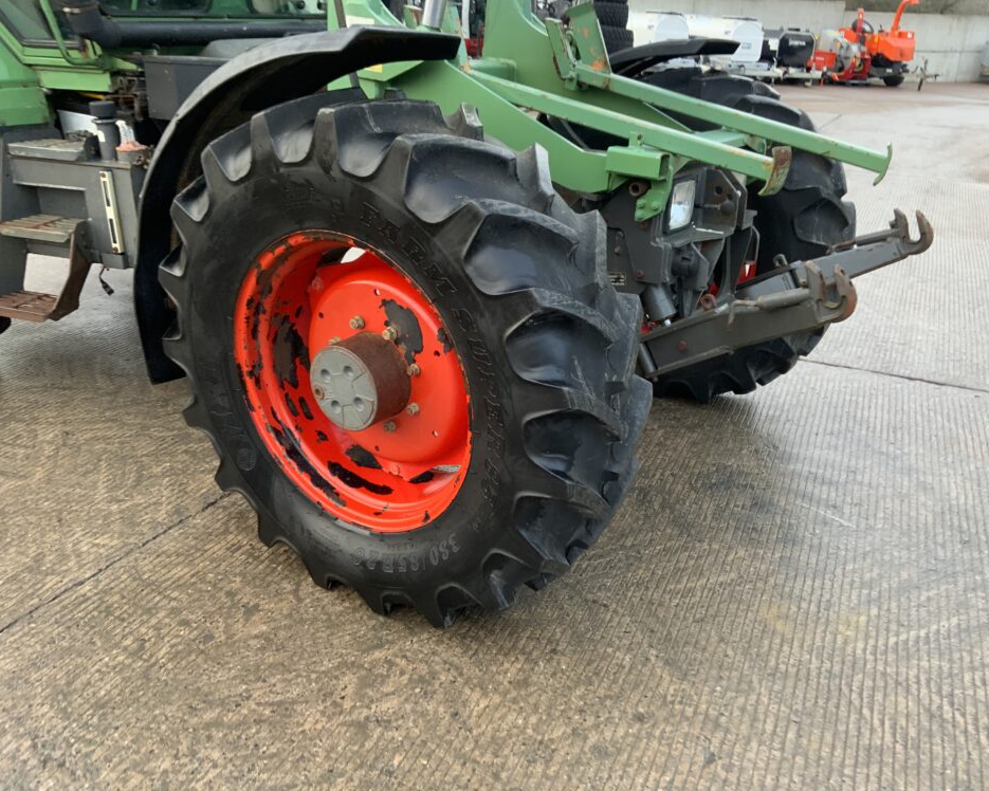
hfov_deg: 57.1
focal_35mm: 31
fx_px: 907
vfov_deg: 47.1
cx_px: 535
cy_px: 396
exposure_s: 1/92
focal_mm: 3
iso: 64
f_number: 1.8
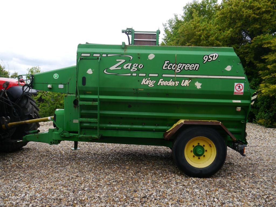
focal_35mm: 28
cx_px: 138
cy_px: 104
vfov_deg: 49.7
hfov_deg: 63.4
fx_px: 223
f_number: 5.6
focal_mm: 14
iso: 160
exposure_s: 1/320
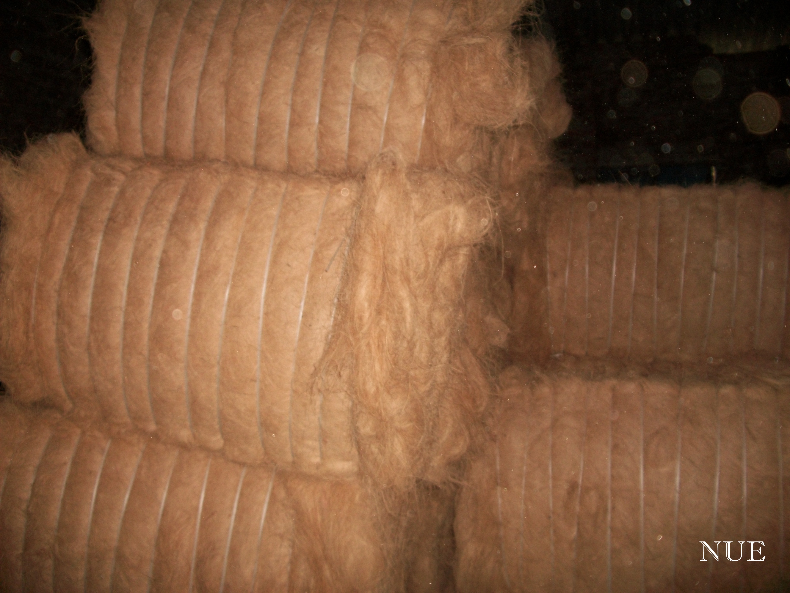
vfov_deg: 44.2
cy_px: 296
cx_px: 395
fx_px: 730
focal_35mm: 32
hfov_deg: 56.8
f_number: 2.9
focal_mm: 5.7
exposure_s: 1/60
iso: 80
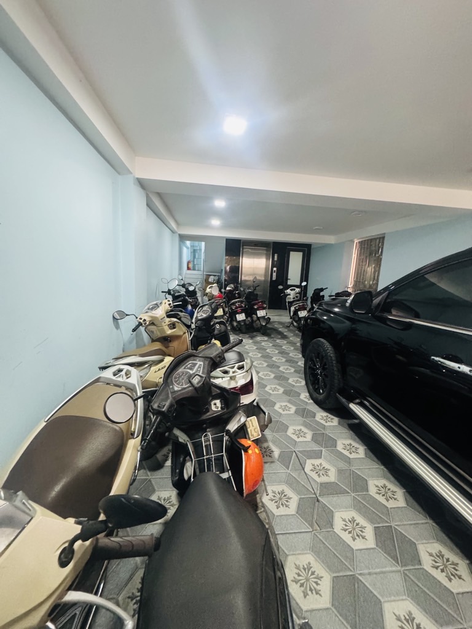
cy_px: 314
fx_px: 255
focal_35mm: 14
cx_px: 236
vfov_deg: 102.1
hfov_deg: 85.7
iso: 640
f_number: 2.2
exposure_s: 1/50
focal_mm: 2.22
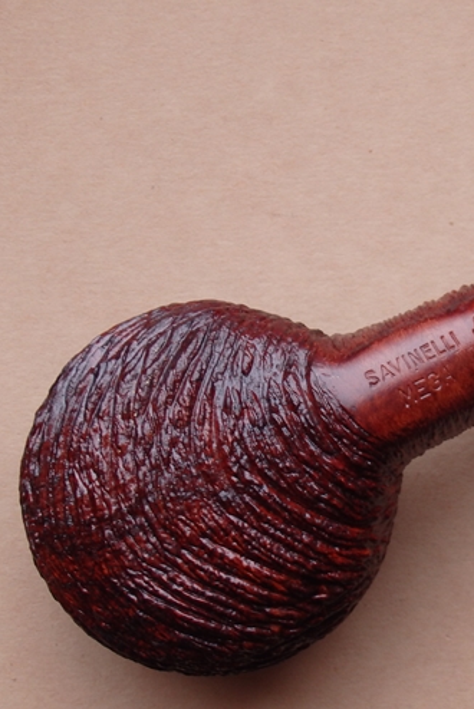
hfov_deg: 13.4
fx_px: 1992
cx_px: 451
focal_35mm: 101
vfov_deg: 20.2
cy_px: 396
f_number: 4.2
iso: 125
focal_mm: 10.8
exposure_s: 1/4
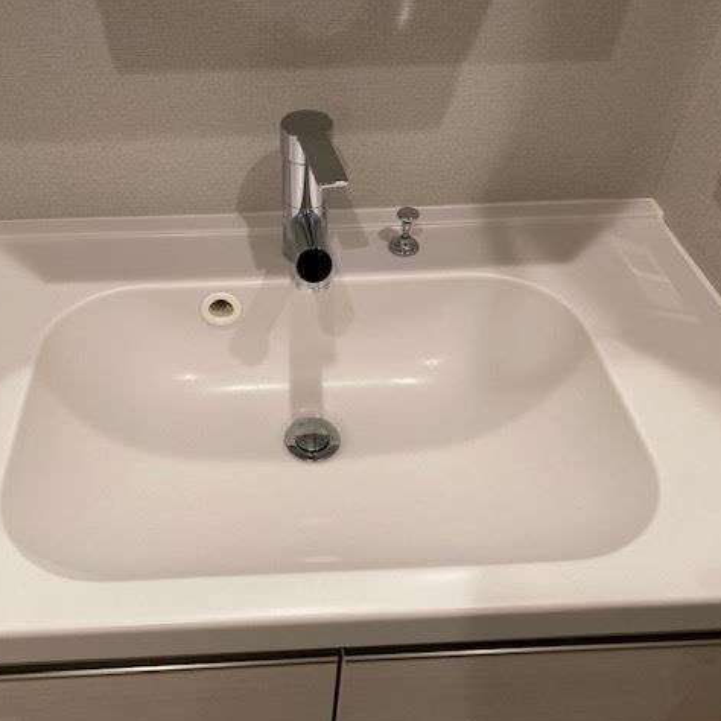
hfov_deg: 52.2
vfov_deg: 52.5
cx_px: 294
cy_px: 364
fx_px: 731
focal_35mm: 31
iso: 100
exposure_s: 1/100
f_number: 1.8
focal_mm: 4.25
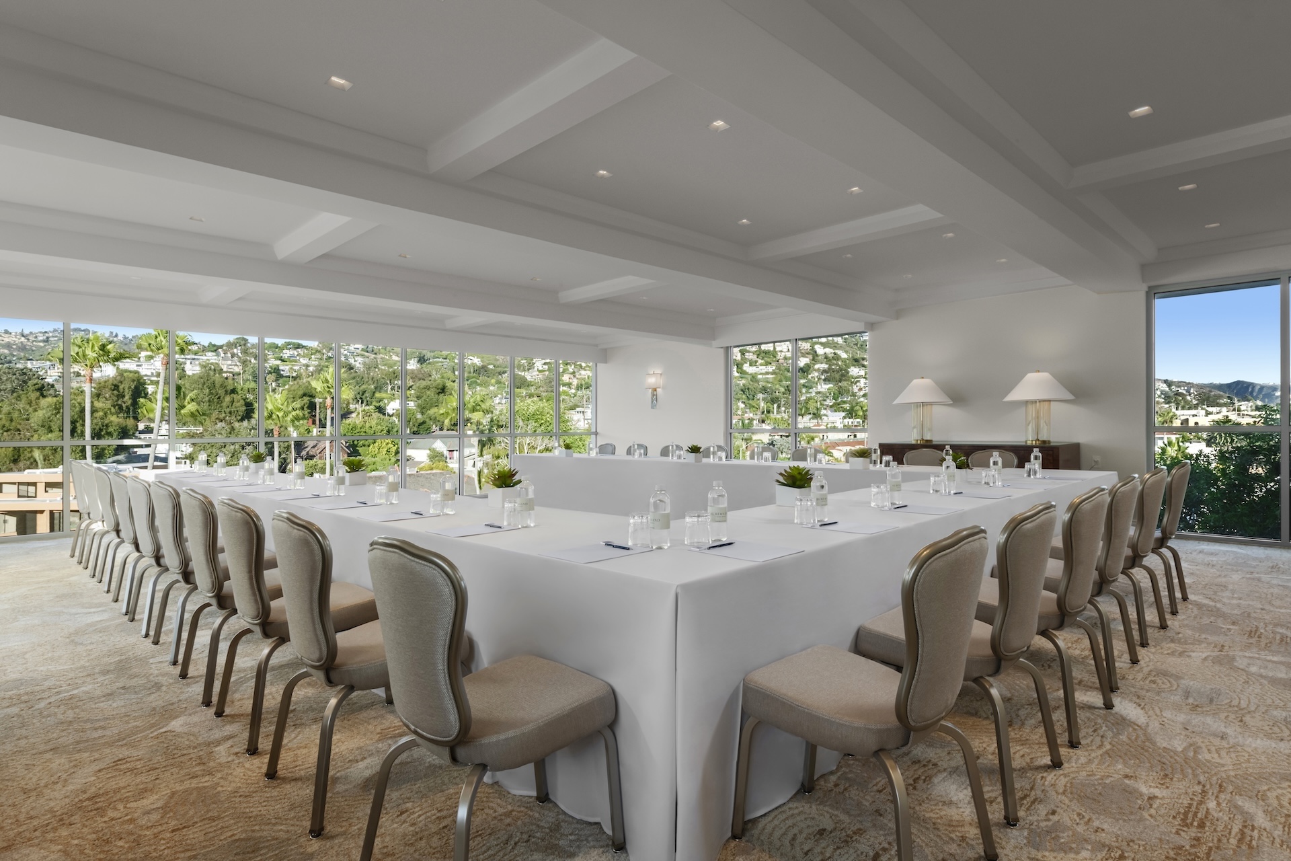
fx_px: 681
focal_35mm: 19
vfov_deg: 64.6
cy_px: 430
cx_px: 646
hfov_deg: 86.9
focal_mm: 19
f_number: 20
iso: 800
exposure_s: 1/15
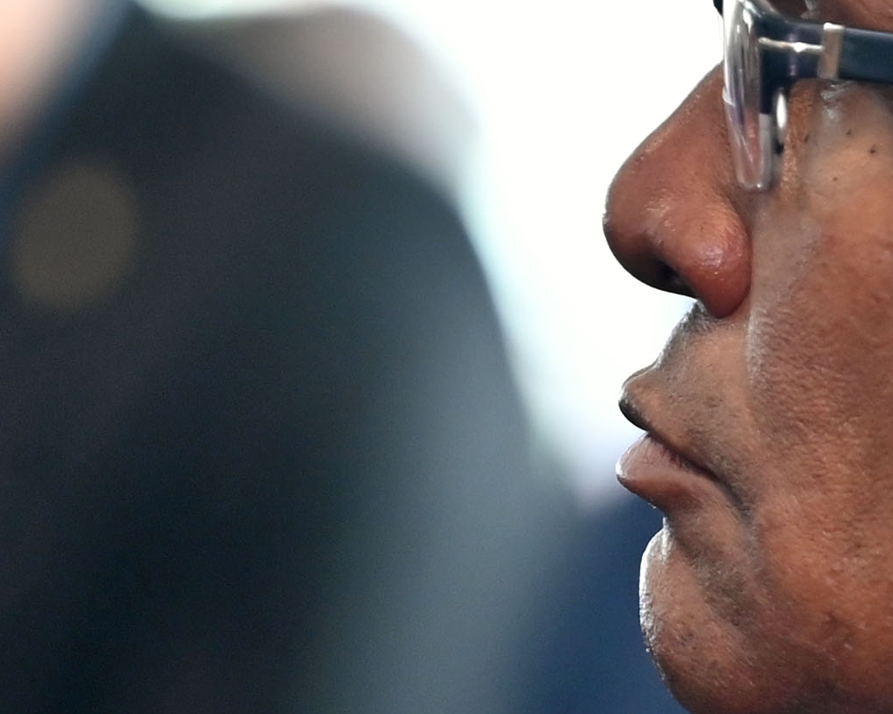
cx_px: 1538
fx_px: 23333
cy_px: 1111
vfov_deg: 1.8
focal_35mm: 883
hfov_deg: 2.2
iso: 500
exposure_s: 1/100
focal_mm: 160
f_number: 2.8
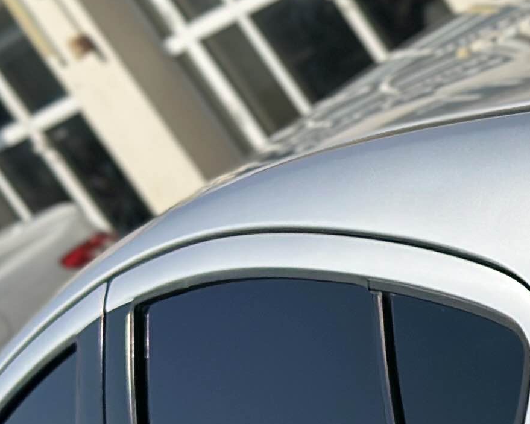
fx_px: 3372
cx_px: 1118
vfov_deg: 7.2
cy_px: 337
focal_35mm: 215
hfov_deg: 8.5
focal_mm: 6.86
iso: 100
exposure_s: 1/10870
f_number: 1.78
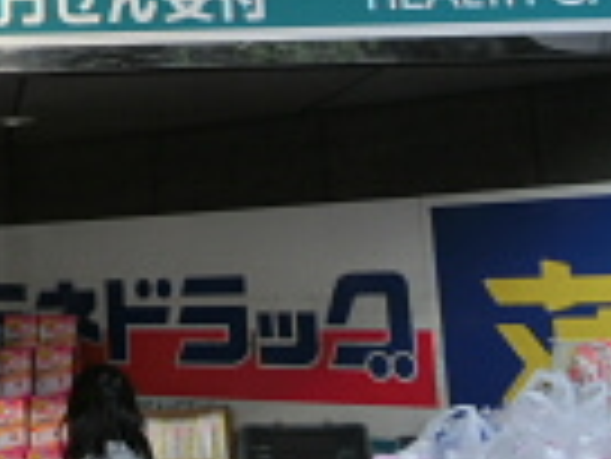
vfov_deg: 18.7
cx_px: -27
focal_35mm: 76
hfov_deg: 24.3
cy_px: -29
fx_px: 1341
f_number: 3
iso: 80
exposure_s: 1/200
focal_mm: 4.24
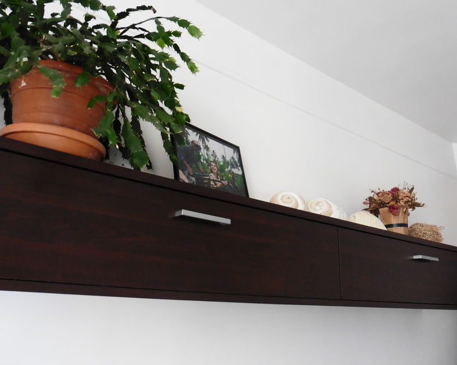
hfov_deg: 62.2
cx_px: 212
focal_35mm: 28
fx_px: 379
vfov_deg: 51.5
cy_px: 175
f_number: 3.3
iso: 400
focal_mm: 4.3
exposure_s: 1/25
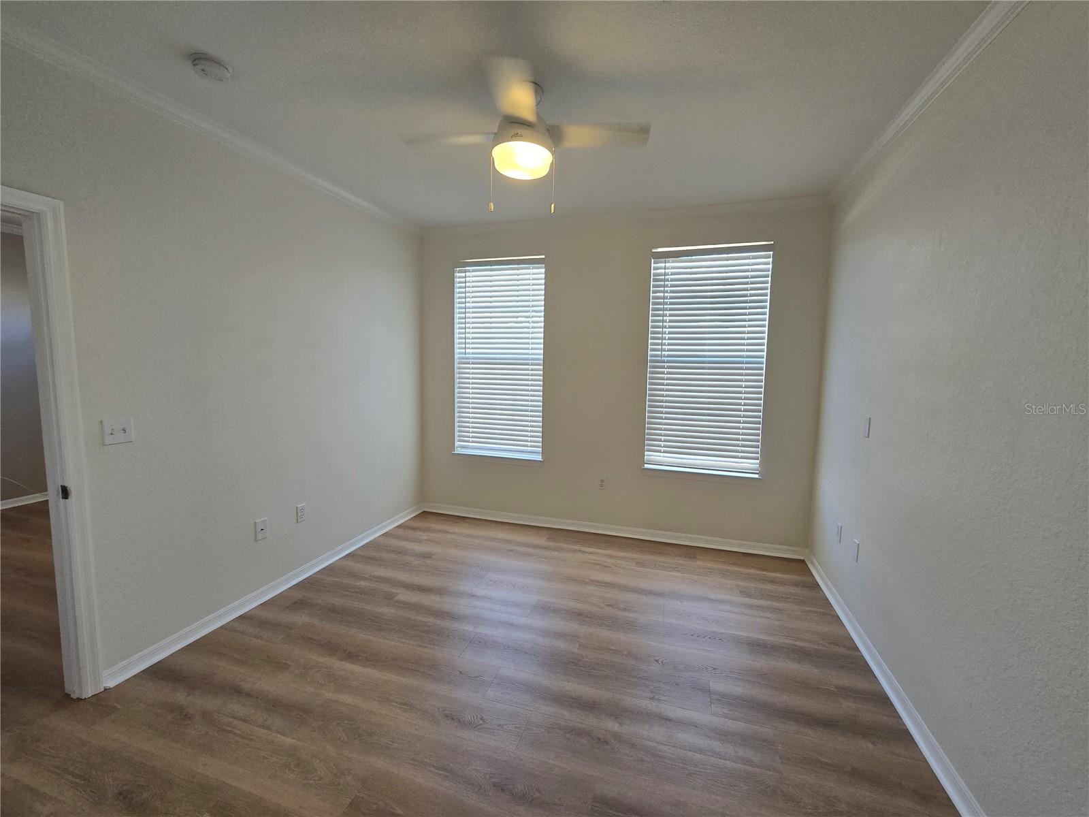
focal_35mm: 13
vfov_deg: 89.9
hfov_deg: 106.2
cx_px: 544
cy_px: 408
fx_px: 409
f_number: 2.2
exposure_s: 1/60
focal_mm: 2.2
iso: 80
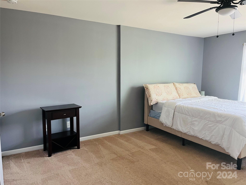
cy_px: 92
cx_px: 123
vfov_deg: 53.1
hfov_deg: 67.3
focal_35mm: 26
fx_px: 185
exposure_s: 1/60
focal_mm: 5.1
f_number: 1.6
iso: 200
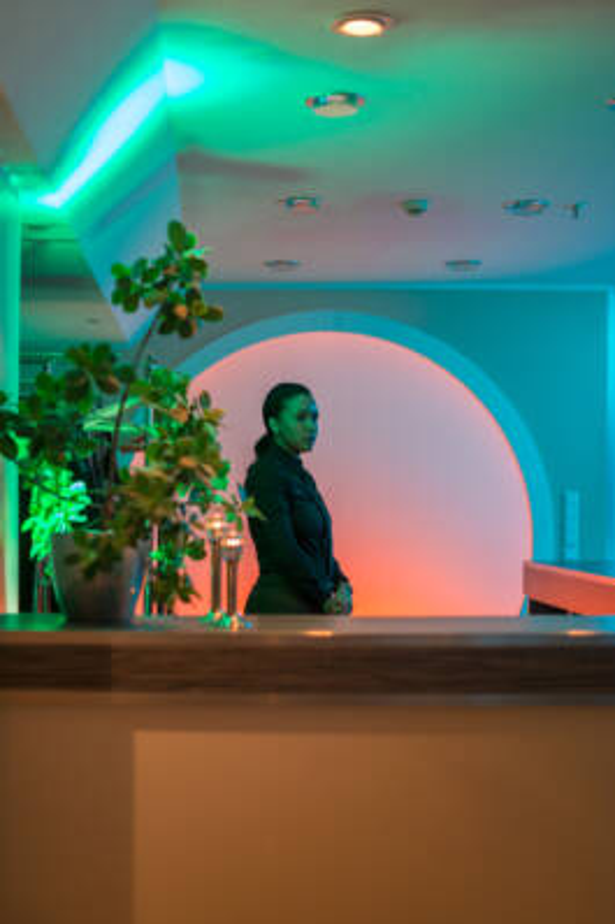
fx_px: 1282
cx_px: 308
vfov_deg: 39.6
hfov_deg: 27.0
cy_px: 462
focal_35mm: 50
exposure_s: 1/100
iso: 800
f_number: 1.8
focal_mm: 50
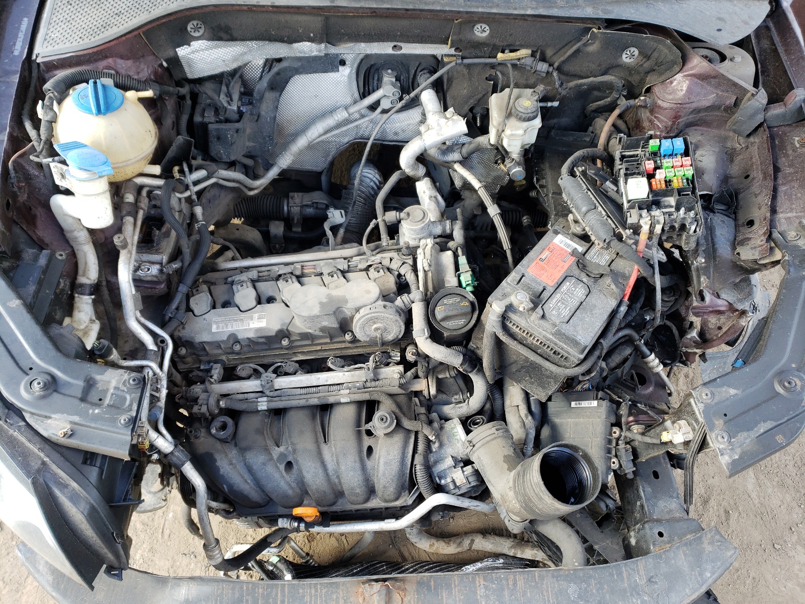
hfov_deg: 67.3
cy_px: 302
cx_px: 402
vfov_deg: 53.1
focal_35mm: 26
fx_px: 605
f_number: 1.5
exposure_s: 1/192
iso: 50
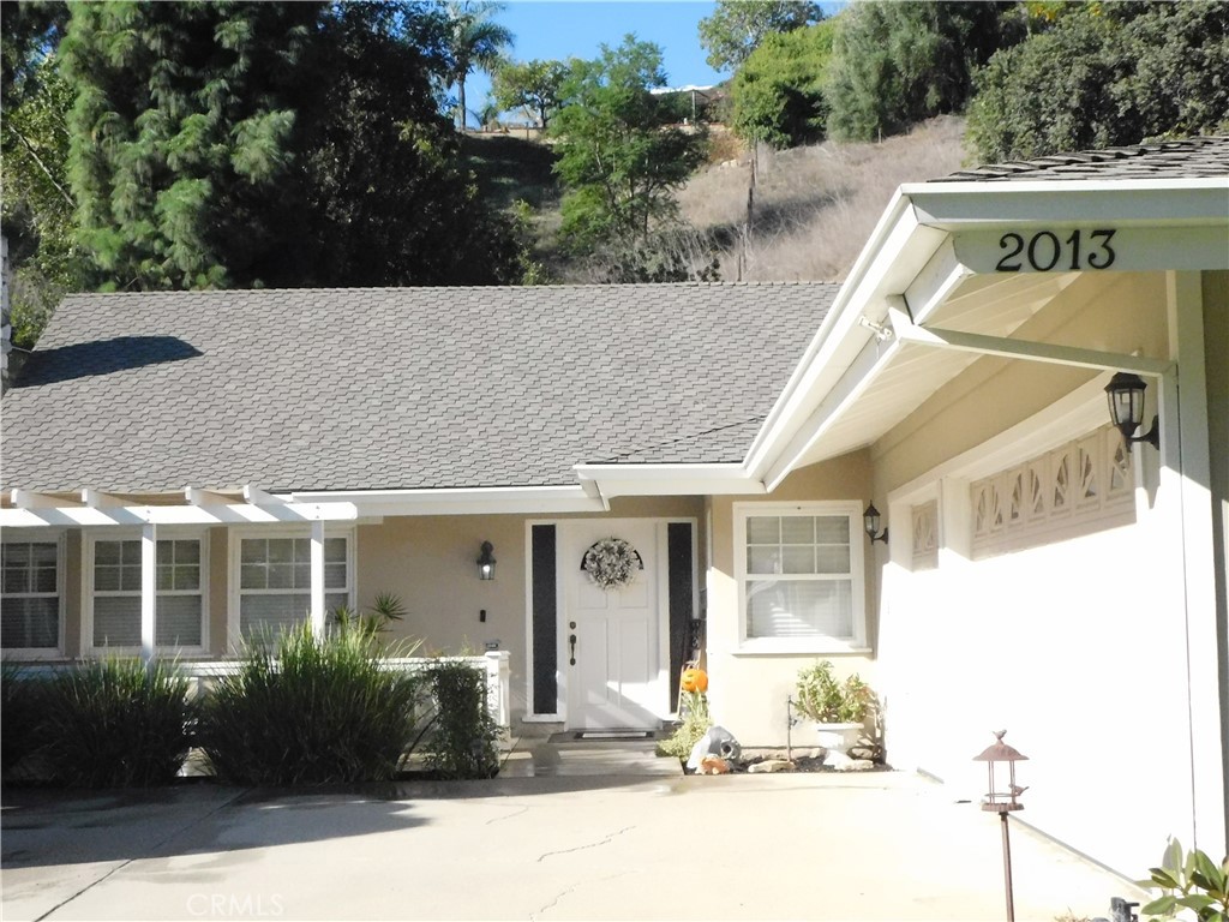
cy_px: 461
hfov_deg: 37.5
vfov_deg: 28.6
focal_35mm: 51
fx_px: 1811
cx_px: 614
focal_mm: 9
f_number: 7.6
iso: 1600
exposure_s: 1/1500
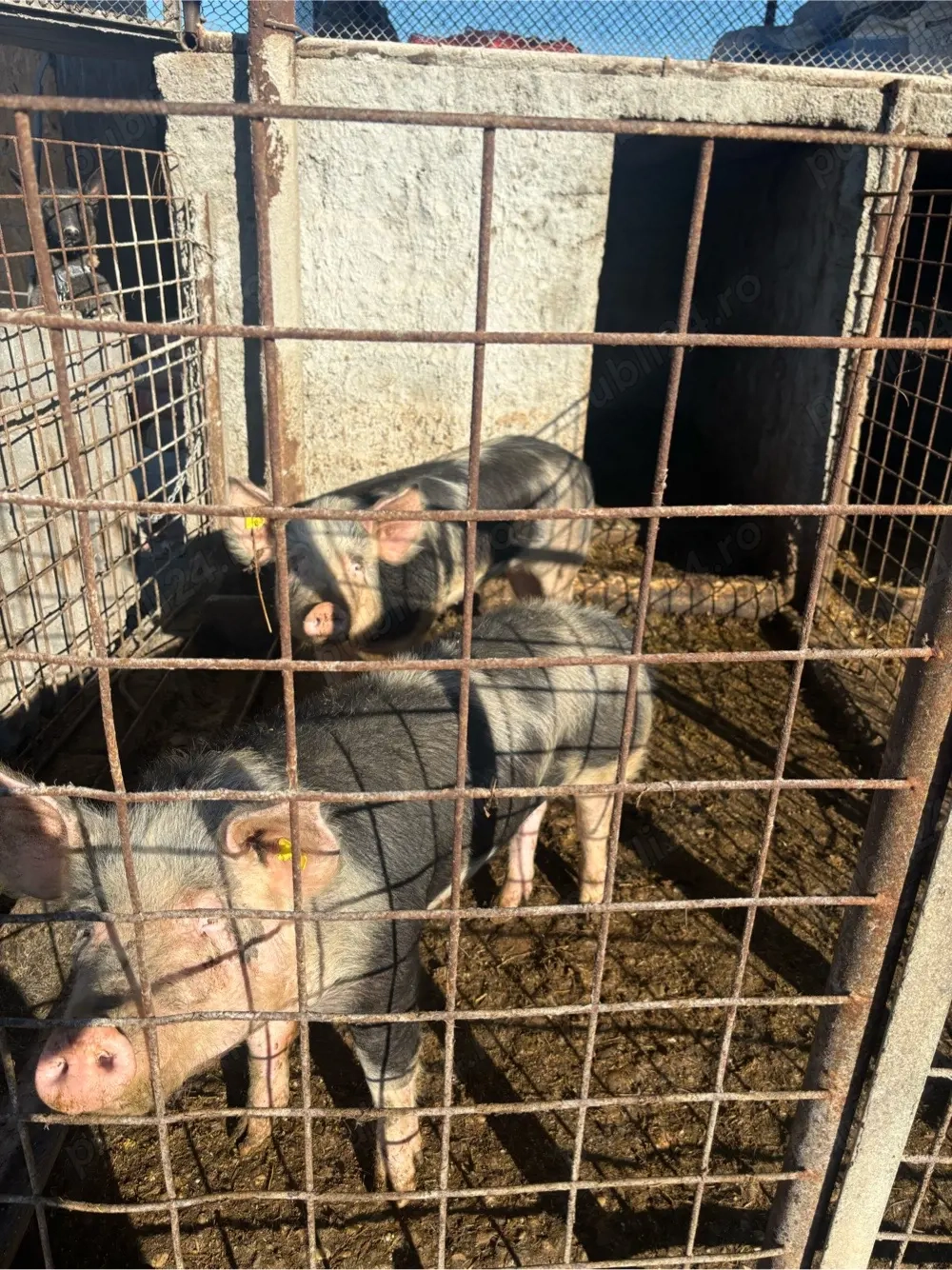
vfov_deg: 67.3
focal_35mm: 26
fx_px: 954
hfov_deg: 53.0
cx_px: 476
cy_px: 635
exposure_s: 1/2513
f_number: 1.6
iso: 50
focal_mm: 5.96
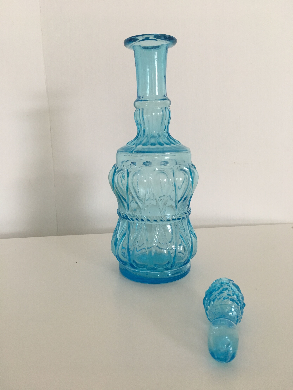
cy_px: 195
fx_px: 327
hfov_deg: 48.2
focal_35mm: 29
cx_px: 146
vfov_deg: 61.7
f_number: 2.2
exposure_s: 1/33
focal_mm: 4.15
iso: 64
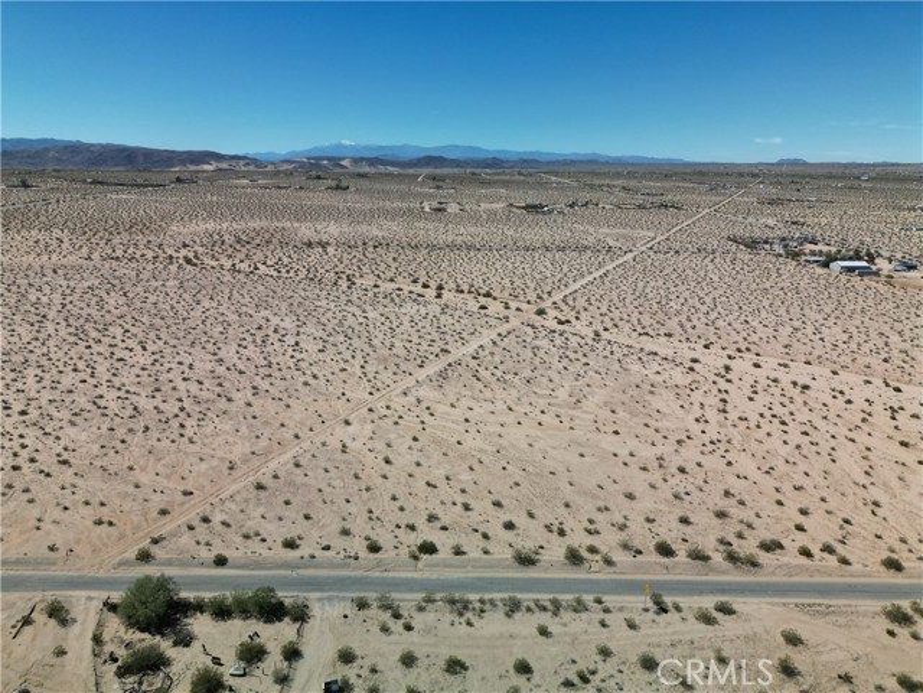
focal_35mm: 24
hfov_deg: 71.6
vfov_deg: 56.8
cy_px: 346
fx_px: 640
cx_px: 462
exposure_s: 1/640
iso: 100
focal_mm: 6.72
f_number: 1.7
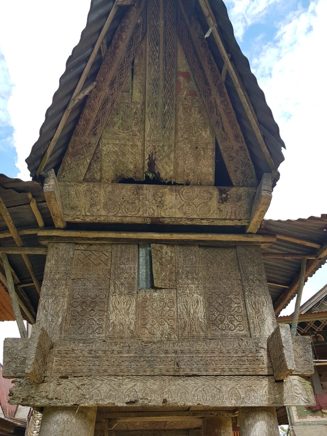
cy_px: 218
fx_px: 327
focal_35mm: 26
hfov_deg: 53.1
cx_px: 164
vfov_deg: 67.3
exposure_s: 1/780
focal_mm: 4.3
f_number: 1.7
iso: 40
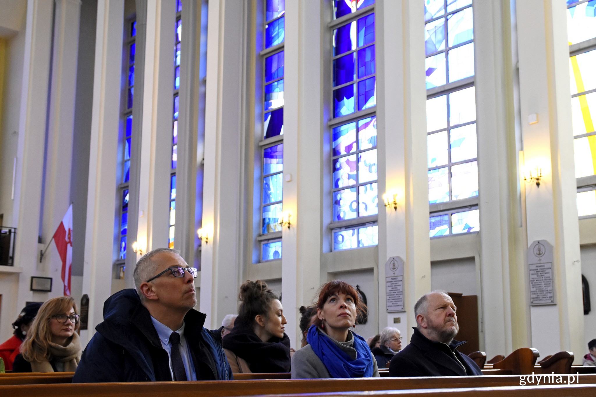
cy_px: 198
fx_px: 695
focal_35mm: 42
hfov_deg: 46.4
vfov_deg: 31.9
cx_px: 298
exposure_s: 1/80
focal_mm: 28
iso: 2000
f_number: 5.6
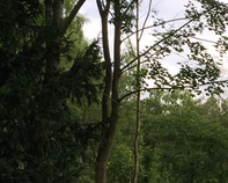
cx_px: 250
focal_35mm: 86
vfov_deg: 17.8
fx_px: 581
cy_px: 136
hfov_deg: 21.1
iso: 32
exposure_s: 1/366
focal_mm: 4.15
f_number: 2.2
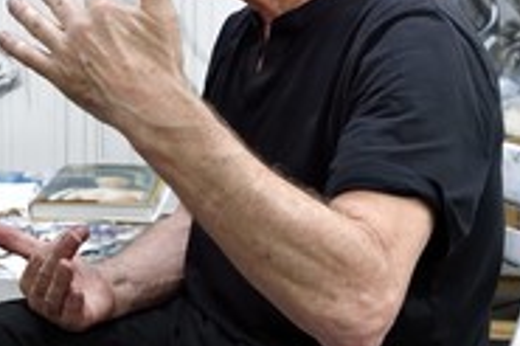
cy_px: 20
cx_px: 275
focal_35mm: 66
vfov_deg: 20.1
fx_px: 952
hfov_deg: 30.5
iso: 800
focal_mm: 29
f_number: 5
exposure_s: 1/160
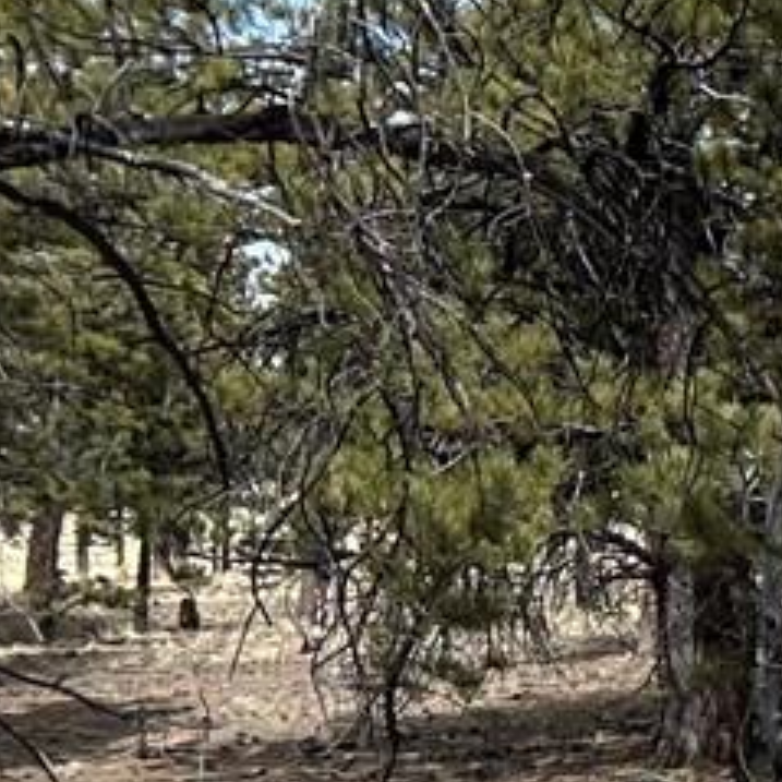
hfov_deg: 9.1
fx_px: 3936
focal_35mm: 154
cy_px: 1031
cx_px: 2369
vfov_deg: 11.1
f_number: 1.5
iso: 50
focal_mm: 5.7
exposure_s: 1/3077
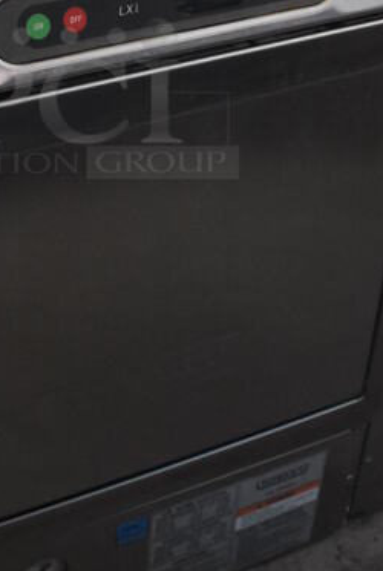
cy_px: 99
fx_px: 1049
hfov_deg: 20.4
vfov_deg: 29.6
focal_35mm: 66
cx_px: 69
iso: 3600
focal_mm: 18
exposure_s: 1/125
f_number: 3.5
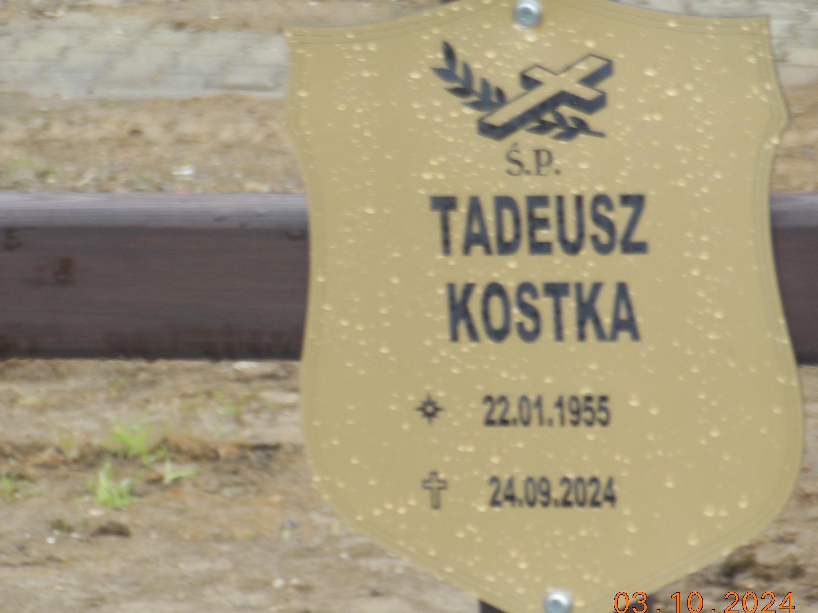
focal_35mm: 283
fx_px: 6687
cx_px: 369
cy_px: 324
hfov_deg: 7.0
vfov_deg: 5.3
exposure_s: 1/60
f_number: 5.8
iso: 200
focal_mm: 45
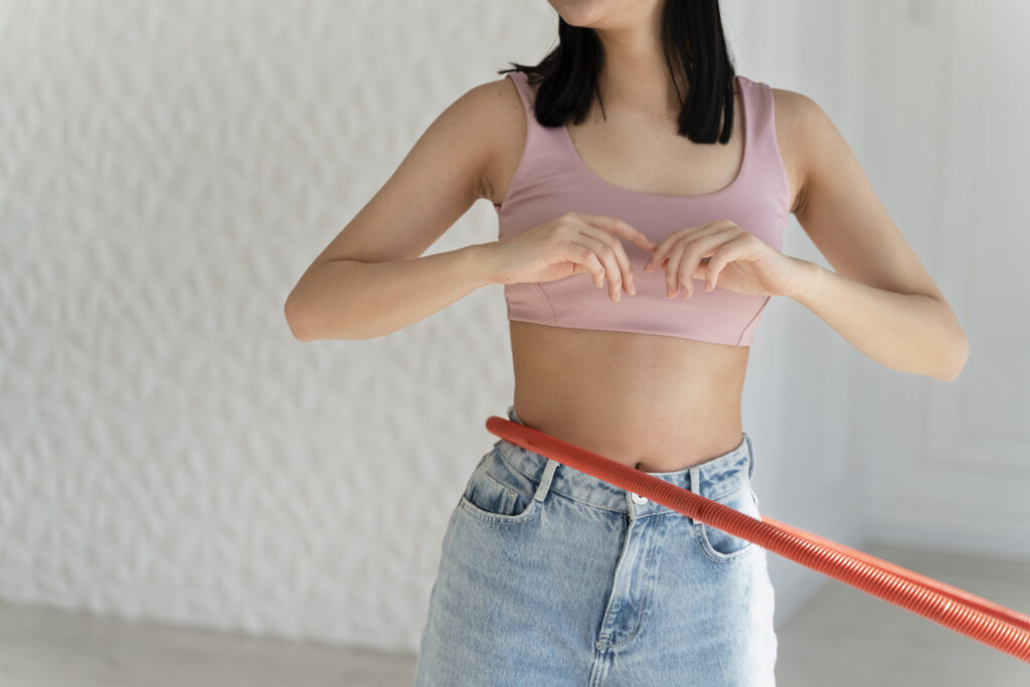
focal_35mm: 63
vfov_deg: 21.6
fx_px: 1803
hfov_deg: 31.9
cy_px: 344
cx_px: 515
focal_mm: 63
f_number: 2.8
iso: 320
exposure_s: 1/2500
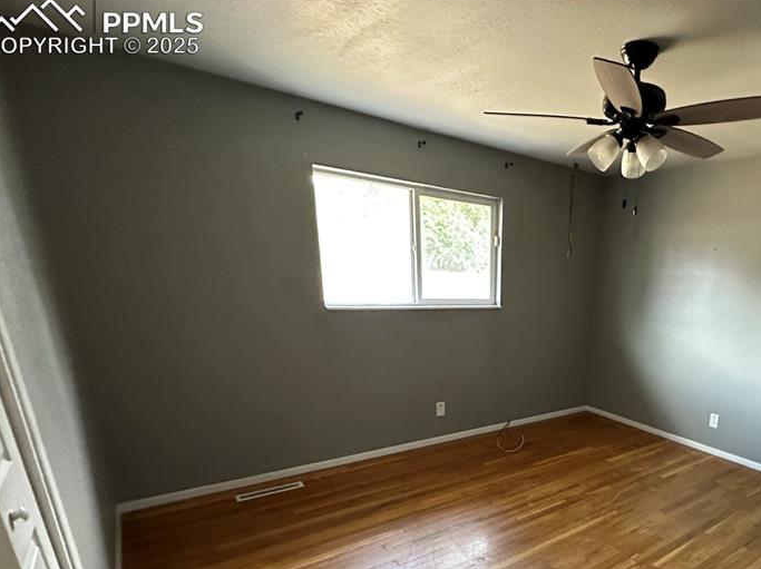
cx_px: 550
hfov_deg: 74.6
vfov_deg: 60.3
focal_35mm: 21
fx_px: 461
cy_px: 419
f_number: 2.2
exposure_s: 1/60
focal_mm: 2.22
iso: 640
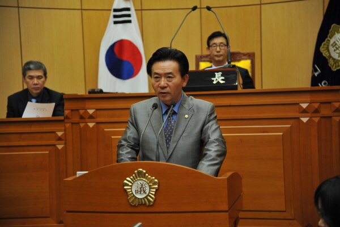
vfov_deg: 17.5
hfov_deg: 26.0
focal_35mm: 78
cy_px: 114
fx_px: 737
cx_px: 170
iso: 1600
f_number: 4
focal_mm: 78
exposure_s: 1/125
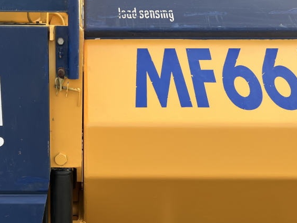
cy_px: 125
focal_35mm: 46
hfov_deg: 40.4
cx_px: 84
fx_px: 395
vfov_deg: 31.5
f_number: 1.5
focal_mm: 5.7
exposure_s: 1/814
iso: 50
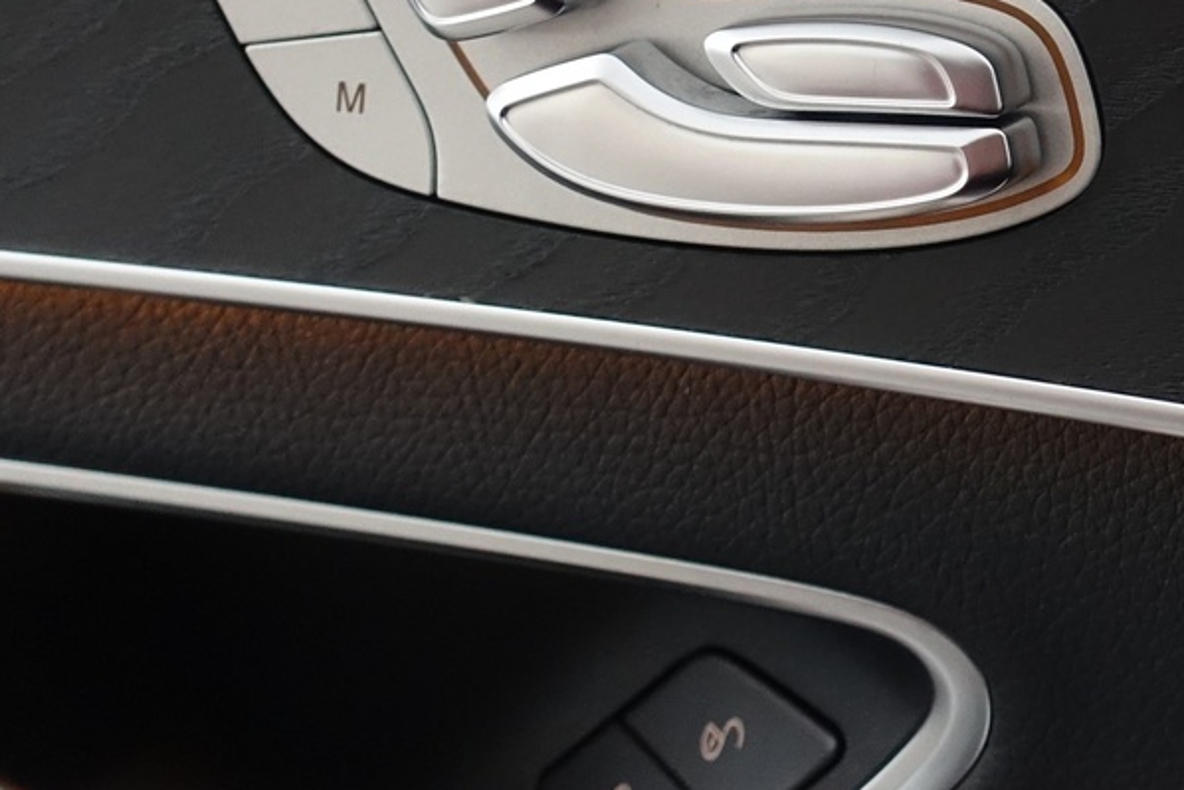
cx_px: 1317
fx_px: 2138
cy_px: -220
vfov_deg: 19.4
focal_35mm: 65
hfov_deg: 28.1
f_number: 2.5
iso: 1000
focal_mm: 8.8
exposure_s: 1/60
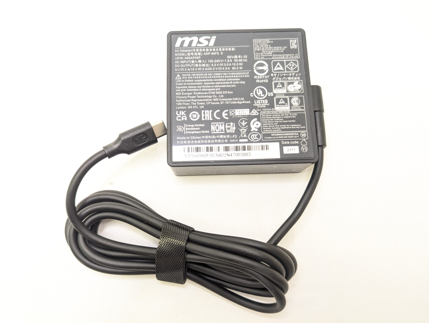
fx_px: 298
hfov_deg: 71.5
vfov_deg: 56.9
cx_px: 214
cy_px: 162
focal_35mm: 24
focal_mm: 6.81
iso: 86
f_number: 1.85
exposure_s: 1/90
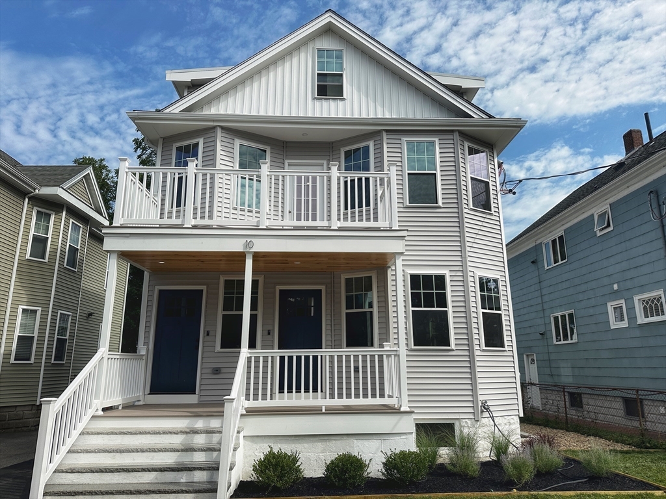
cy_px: 250
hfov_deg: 71.6
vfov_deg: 56.8
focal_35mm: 24
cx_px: 333
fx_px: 462
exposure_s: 1/7042
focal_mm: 6.86
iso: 80
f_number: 1.78
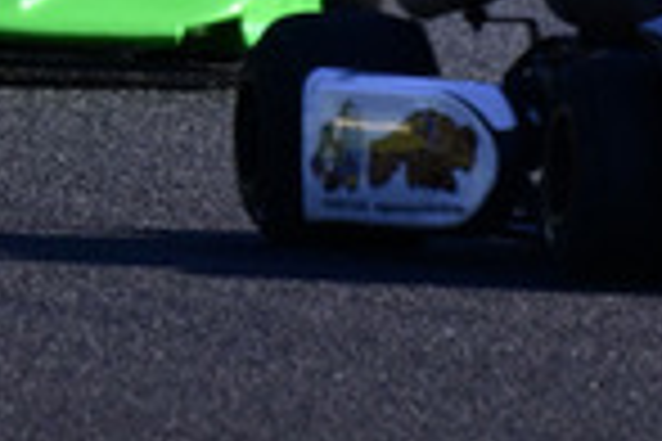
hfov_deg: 0.8
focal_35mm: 2444
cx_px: -257
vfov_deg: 0.6
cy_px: -648
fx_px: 44939
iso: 640
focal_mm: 450
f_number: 11
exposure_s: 1/640
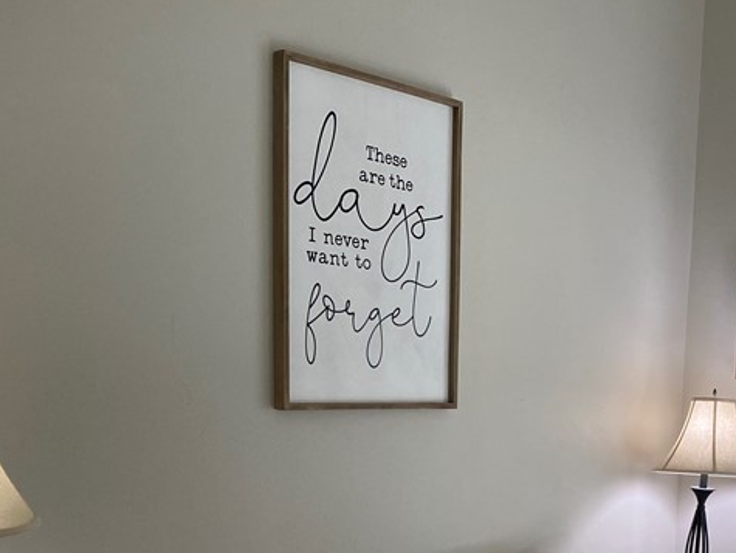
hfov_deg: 33.6
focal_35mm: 56
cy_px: 527
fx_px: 1192
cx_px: 556
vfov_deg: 25.1
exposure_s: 1/120
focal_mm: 4.25
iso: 100
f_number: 1.8
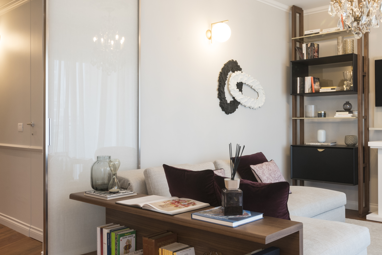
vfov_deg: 36.0
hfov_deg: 51.0
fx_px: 393
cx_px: 250
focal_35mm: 37
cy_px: 121
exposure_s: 1/2.5
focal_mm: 19
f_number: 16
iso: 400
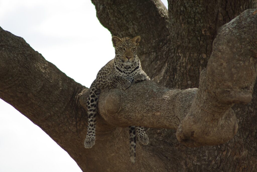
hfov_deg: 4.6
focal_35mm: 450
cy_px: 86
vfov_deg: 3.1
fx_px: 3216
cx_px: 128
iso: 100
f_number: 5.6
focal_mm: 300
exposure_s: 1/250
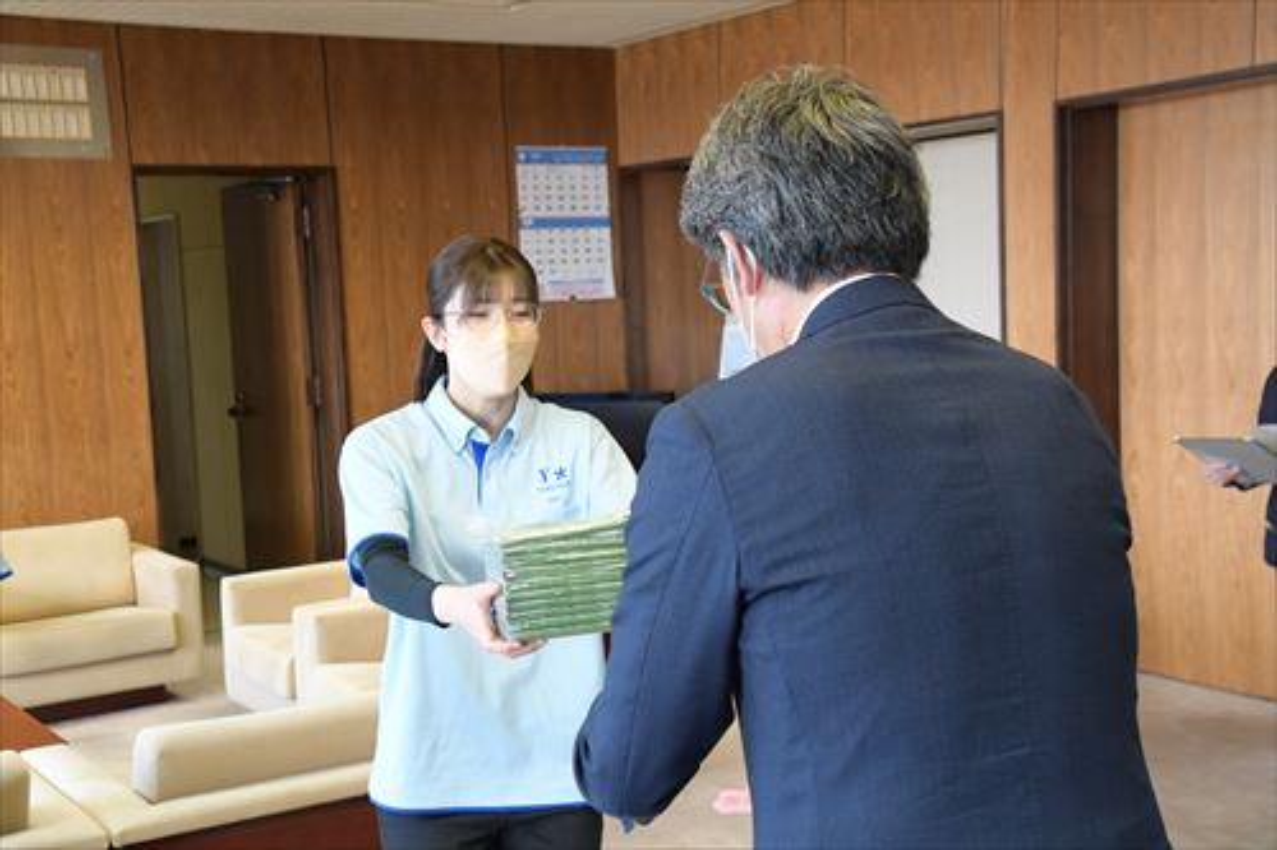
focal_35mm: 48
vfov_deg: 28.1
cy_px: 425
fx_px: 1702
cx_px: 638
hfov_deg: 41.1
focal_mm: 32
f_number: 7.1
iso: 3200
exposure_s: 1/200
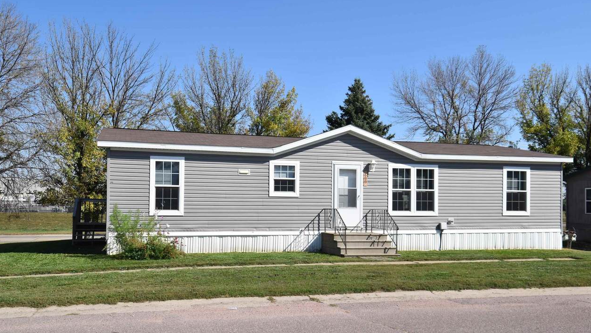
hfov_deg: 58.7
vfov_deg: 35.0
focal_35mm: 34
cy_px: 196
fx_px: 525
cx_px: 298
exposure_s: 1/400
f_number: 10
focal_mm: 21
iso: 200
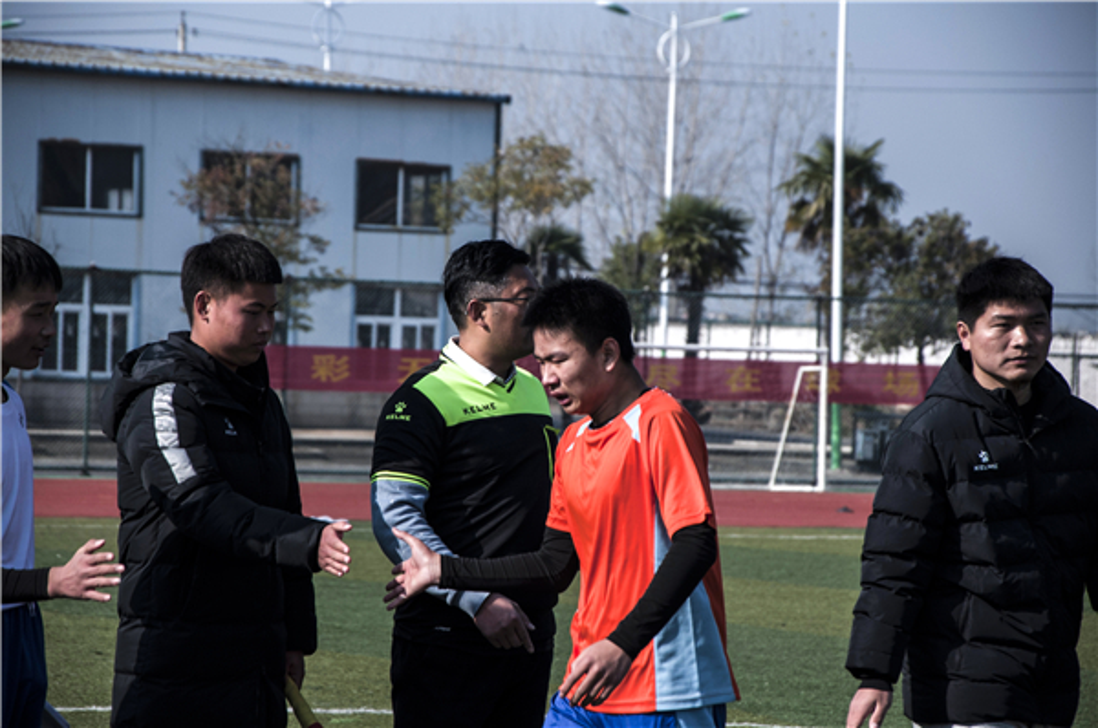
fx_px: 4796
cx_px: 549
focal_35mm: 158
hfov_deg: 13.1
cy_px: 364
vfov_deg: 8.7
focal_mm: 105
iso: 100
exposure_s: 1/1250
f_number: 5.6
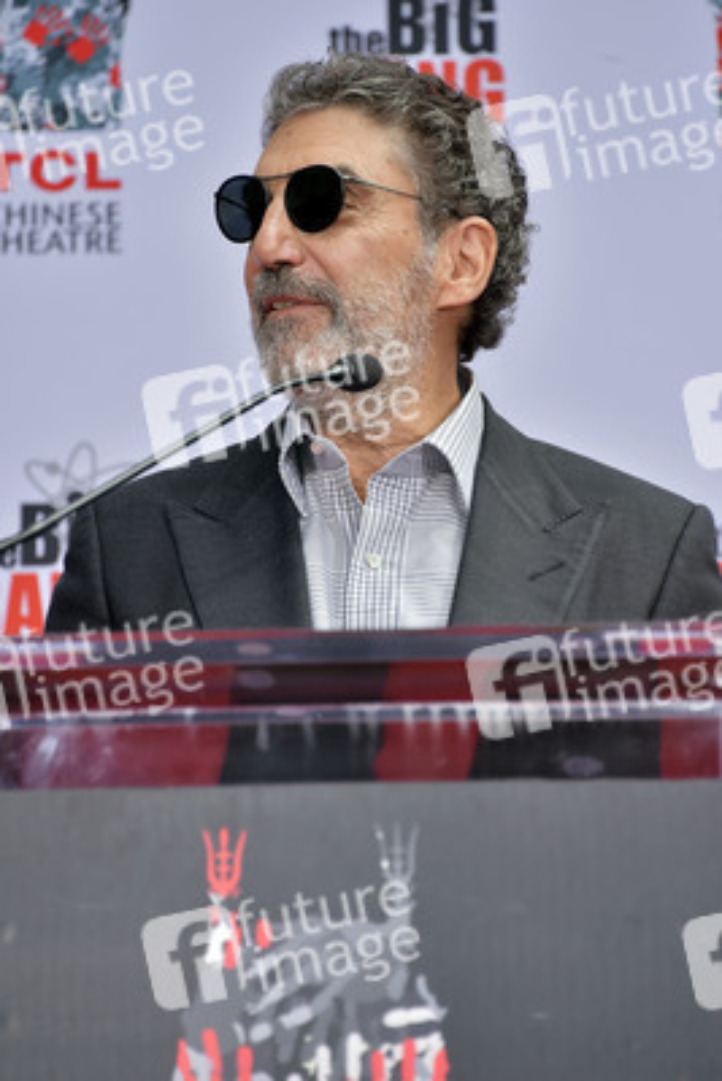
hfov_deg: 4.6
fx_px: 9016
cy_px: 540
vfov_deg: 6.9
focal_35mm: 300
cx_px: 361
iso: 200
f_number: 5.6
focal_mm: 300
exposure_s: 1/250
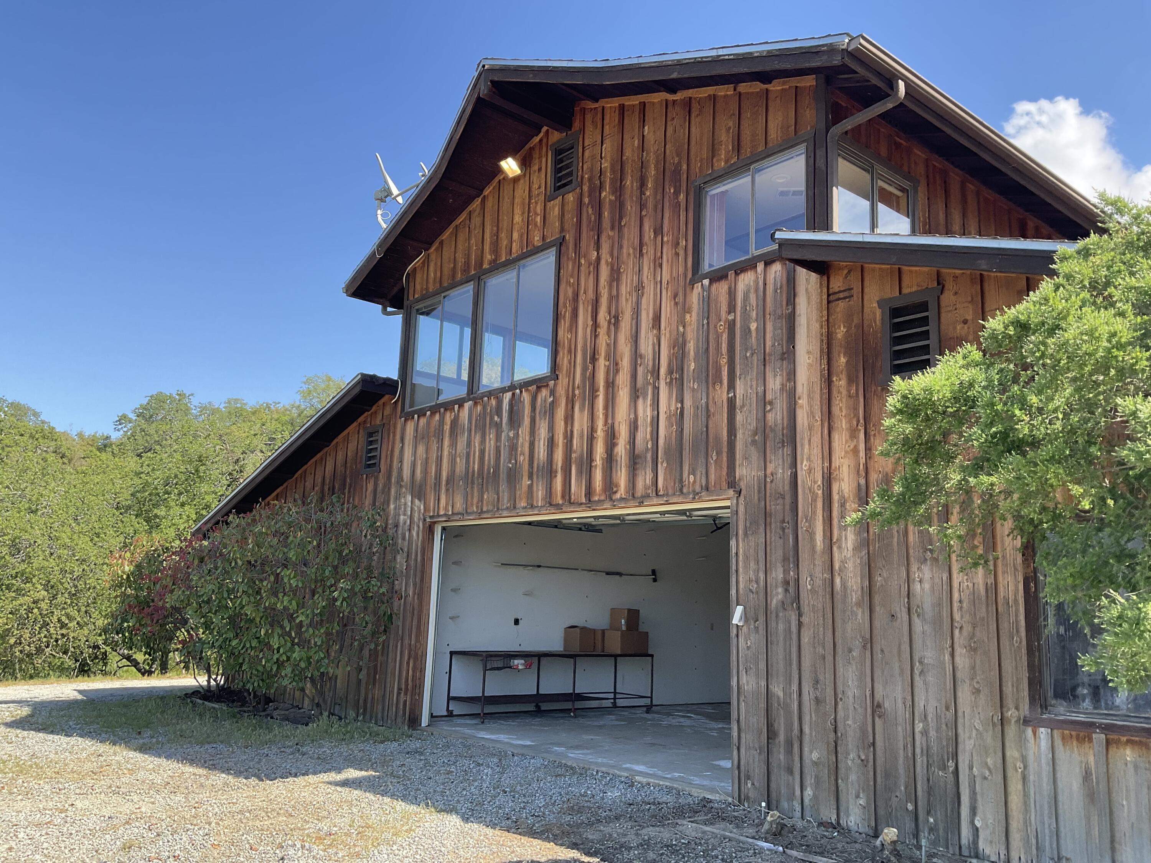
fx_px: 964
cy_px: 432
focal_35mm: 29
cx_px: 576
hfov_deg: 61.7
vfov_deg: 48.2
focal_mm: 3
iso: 16
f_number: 1.8
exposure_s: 1/580
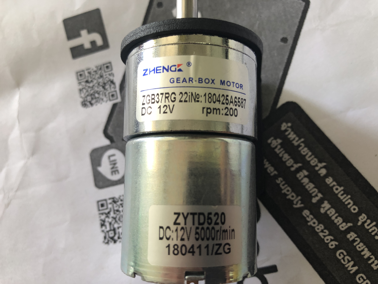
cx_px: 189
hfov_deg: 63.4
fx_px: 306
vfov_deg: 49.7
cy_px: 142
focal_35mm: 28
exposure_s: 1/17
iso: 40
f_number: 1.8
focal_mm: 3.99
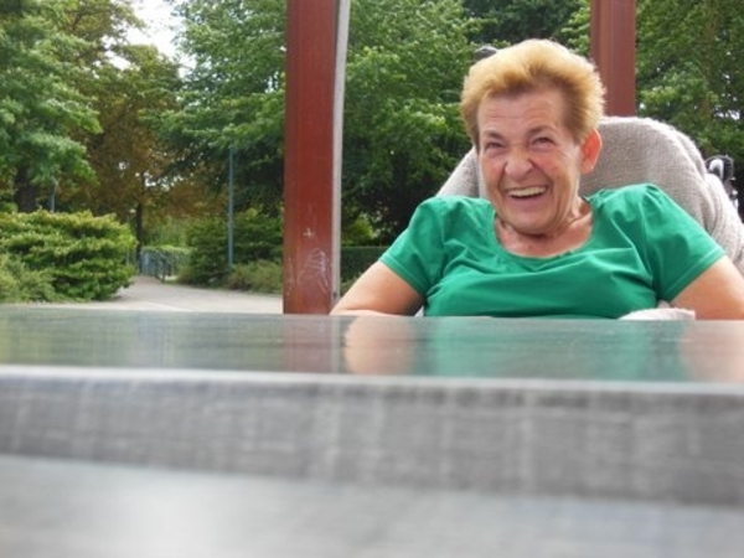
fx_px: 967
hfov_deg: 42.1
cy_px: 279
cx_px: 372
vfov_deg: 32.2
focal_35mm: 45
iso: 125
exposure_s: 1/125
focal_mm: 8
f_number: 4.4
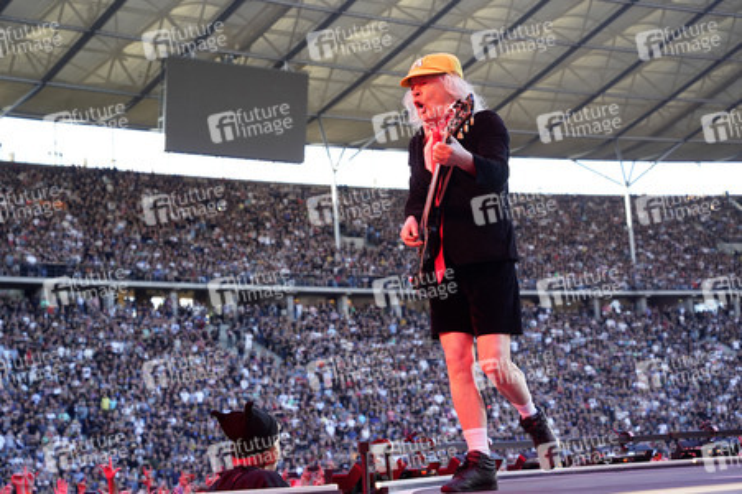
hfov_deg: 32.9
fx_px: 1256
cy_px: 247
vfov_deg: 22.2
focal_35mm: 61
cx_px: 371
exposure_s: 1/400
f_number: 5
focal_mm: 61
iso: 1600
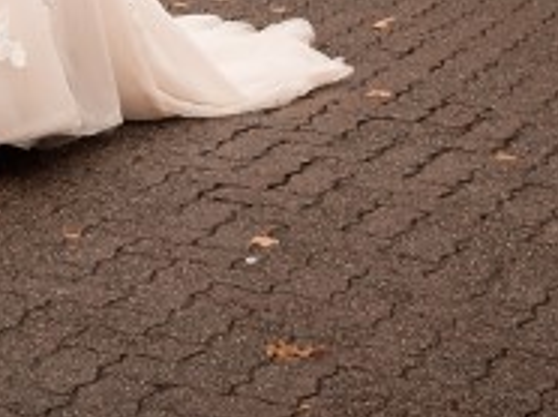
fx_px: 2753
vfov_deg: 7.9
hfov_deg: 11.4
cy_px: -642
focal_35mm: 171
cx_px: -21
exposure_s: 1/200
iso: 400
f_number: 7.1
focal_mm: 30
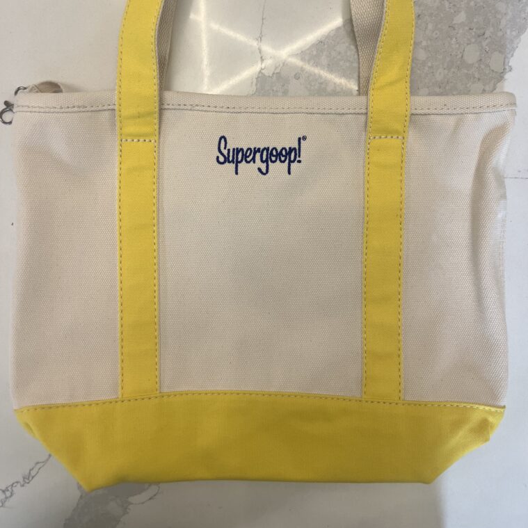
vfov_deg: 52.2
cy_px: 211
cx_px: 262
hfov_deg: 52.5
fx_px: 535
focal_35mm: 31
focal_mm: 5.7
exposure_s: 1/120
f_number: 1.5
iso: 125
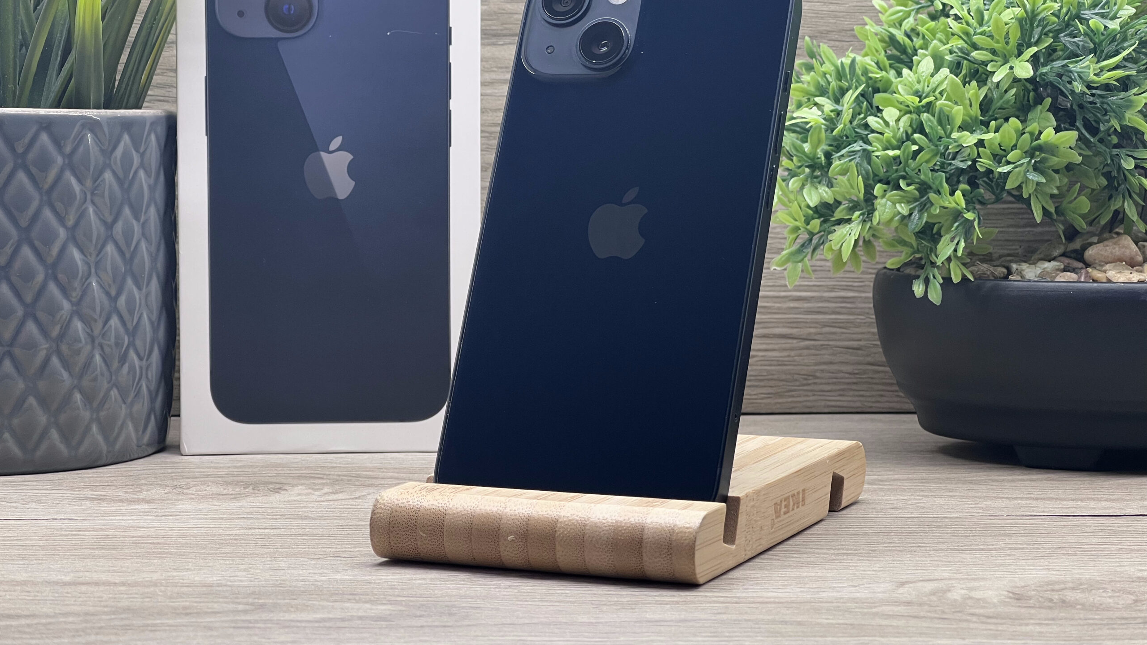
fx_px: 2555
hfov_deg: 25.3
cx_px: 573
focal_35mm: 84
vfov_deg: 14.4
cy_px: 283
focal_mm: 9
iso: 100
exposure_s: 1/100
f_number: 2.8
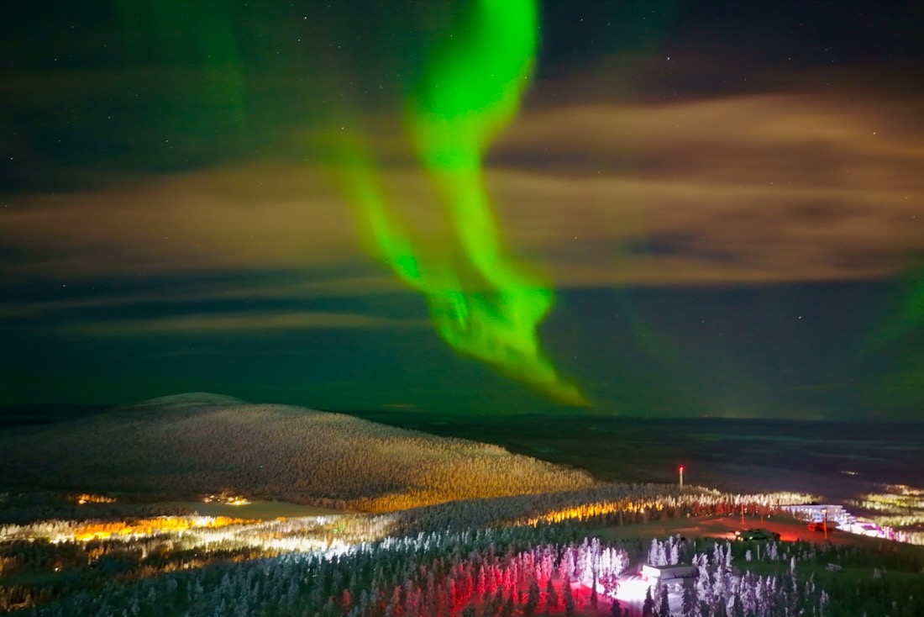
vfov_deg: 46.4
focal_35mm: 28
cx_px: 462
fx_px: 719
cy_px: 308
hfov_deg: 65.5
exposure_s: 4
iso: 3200
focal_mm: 14.45
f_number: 2
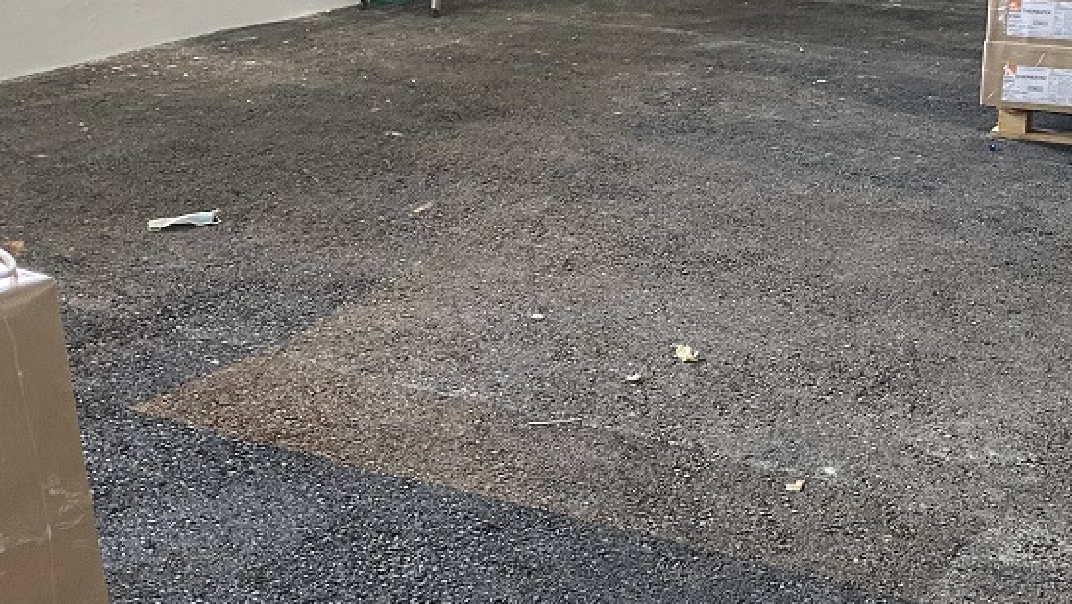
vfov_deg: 22.7
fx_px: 1507
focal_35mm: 53
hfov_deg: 38.6
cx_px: 739
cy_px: 302
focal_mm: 4.25
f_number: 1.8
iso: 400
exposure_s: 1/33
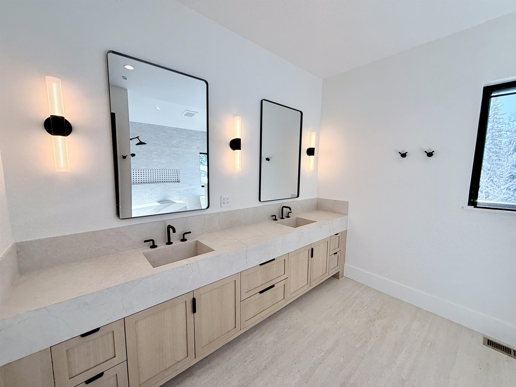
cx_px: 258
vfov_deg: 85.7
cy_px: 194
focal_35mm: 14
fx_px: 209
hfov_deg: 102.1
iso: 64
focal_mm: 2.22
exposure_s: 1/424
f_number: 2.2
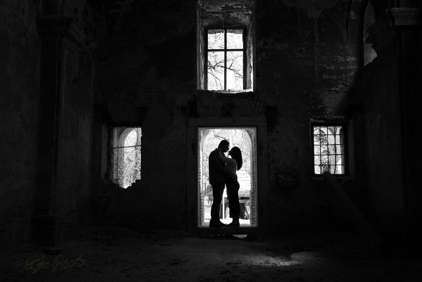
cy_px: 141
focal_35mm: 35
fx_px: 410
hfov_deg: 54.4
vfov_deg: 37.9
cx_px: 211
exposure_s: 1/40
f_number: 8
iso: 180
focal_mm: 35
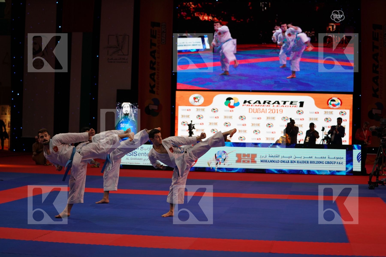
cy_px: 128
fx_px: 750
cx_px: 193
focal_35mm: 70
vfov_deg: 19.5
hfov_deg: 28.8
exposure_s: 1/500
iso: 1000
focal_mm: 70
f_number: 2.8
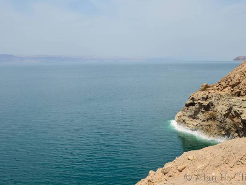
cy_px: 92
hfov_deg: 50.1
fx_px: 263
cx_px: 136
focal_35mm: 37
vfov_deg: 38.7
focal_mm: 22
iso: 100
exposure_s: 1/200
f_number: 11
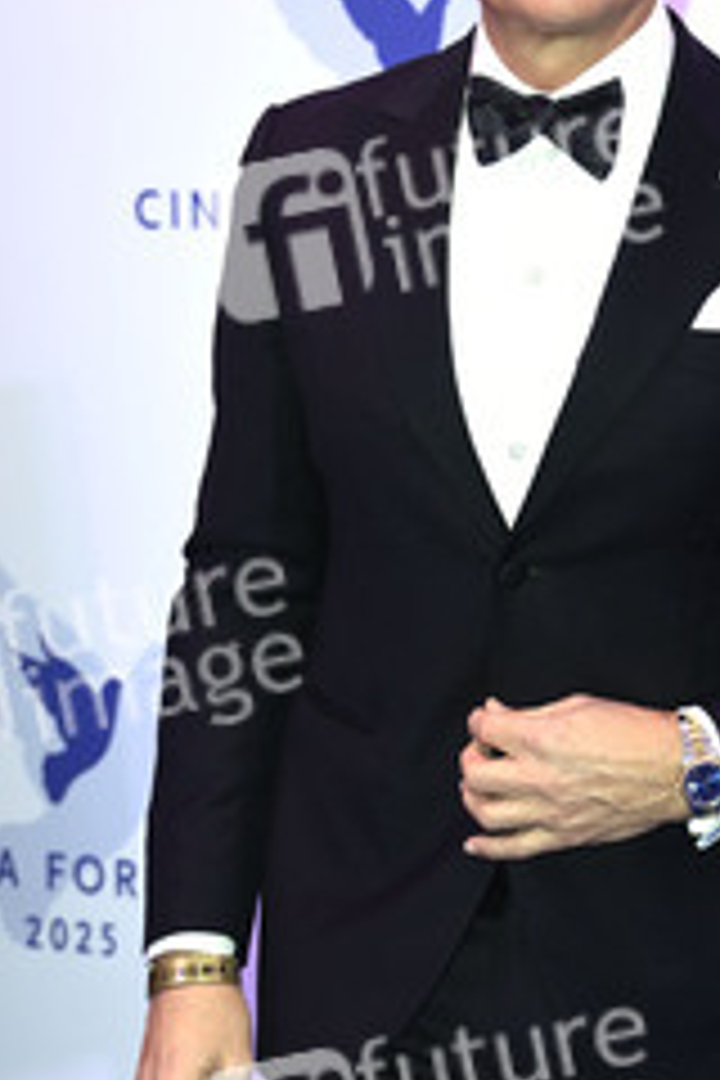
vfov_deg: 13.7
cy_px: 441
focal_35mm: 150
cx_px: 562
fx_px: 4500
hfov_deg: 9.1
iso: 1000
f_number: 5.6
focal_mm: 90
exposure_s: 1/250
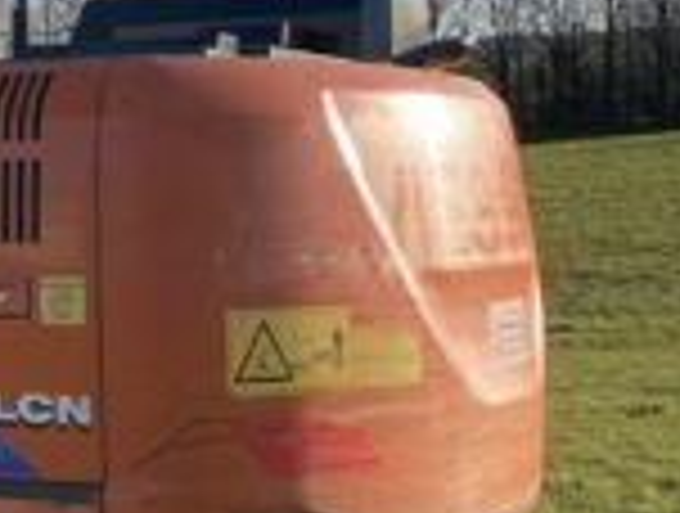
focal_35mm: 111
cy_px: 216
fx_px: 2186
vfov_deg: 13.4
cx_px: -437
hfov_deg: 15.8
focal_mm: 3.99
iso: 20
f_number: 1.8
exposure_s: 1/1091
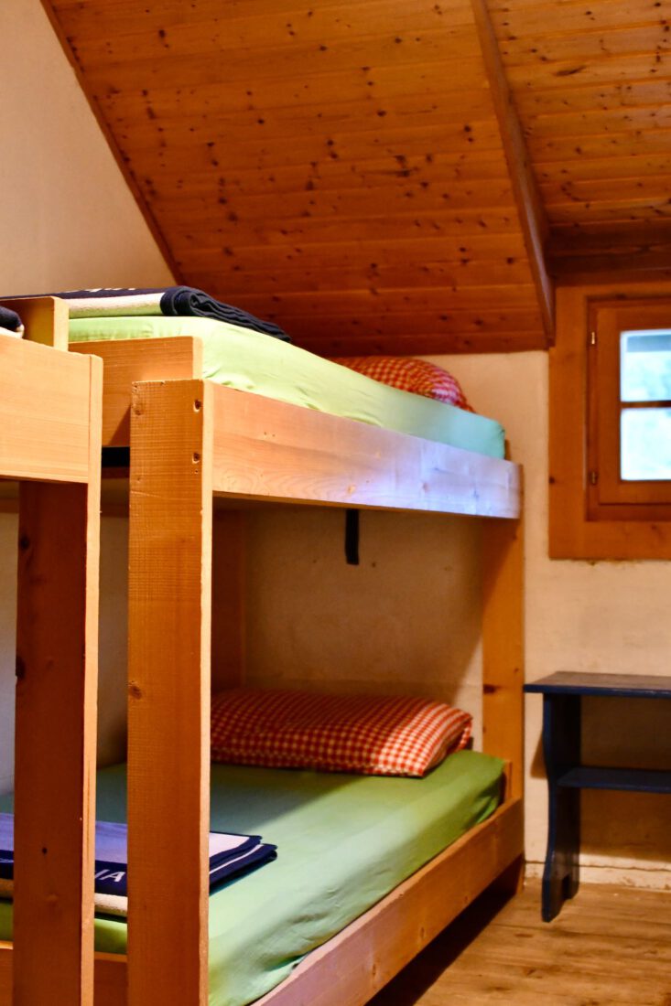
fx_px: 1342
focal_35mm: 48
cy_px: 503
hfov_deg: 28.1
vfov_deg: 41.1
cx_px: 336
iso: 3600
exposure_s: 1/60
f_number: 3.8
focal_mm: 32
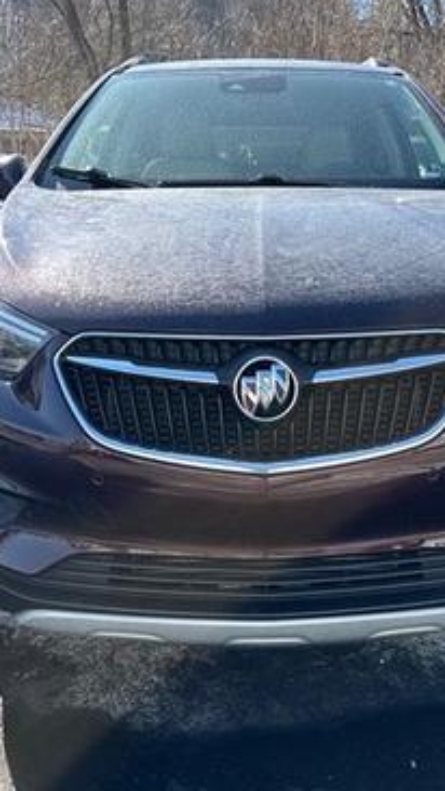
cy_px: 387
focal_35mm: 36
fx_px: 755
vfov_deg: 55.3
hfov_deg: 32.7
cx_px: 268
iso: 100
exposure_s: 1/2053
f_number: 1.78
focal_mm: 6.76
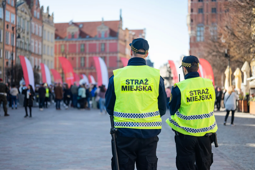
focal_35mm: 50
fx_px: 354
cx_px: 128
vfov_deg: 27.0
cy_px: 85
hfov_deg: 39.6
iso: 320
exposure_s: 1/4000
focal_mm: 50
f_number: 1.8
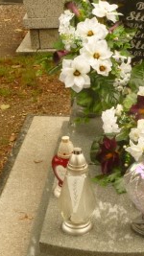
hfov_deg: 16.3
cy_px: 163
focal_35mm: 73
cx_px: 134
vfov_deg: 28.8
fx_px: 496
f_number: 3.3
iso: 200
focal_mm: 5
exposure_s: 1/250
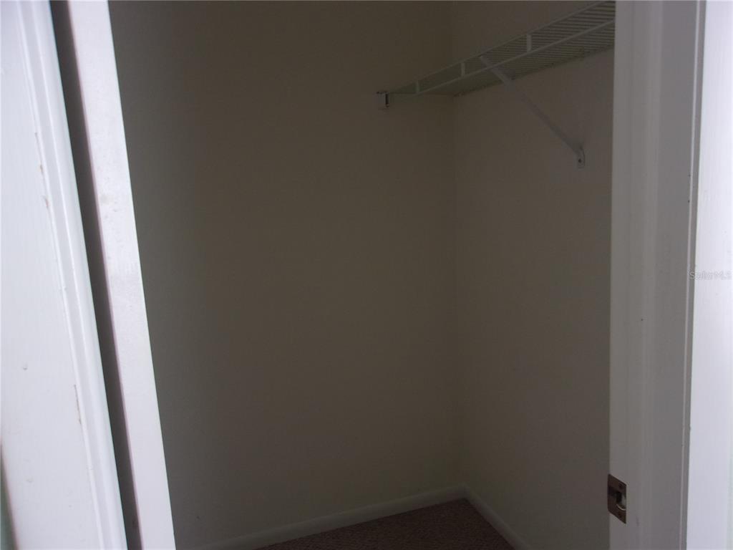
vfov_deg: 51.4
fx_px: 572
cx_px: 366
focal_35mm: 27
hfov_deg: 65.3
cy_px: 275
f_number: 3
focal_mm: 4.9
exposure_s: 1/34
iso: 122
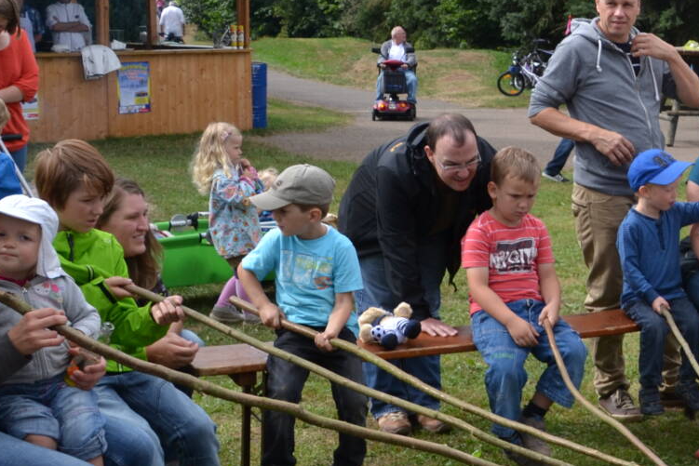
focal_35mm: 69
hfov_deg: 26.9
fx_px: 1340
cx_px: 764
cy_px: 189
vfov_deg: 19.7
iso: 100
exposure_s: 1/200
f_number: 7.1
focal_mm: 18
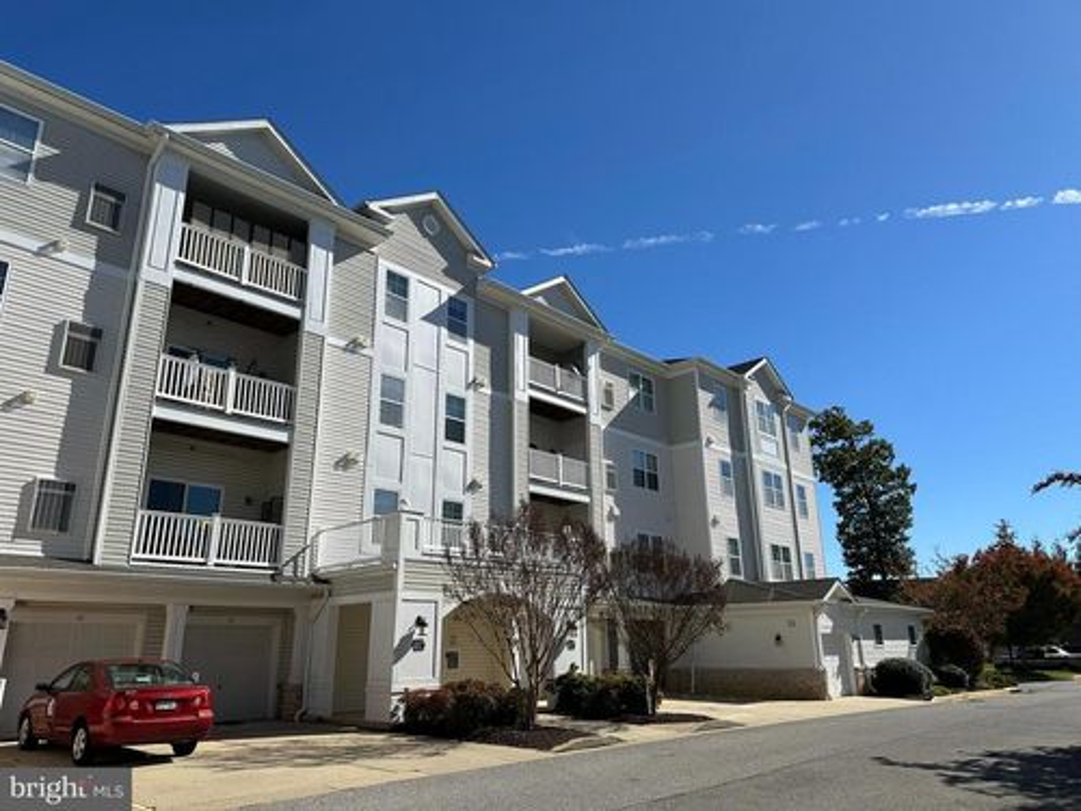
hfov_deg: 71.6
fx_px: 749
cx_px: 540
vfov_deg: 56.8
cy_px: 406
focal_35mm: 24
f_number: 1.78
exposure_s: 1/6623
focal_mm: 6.86
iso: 80
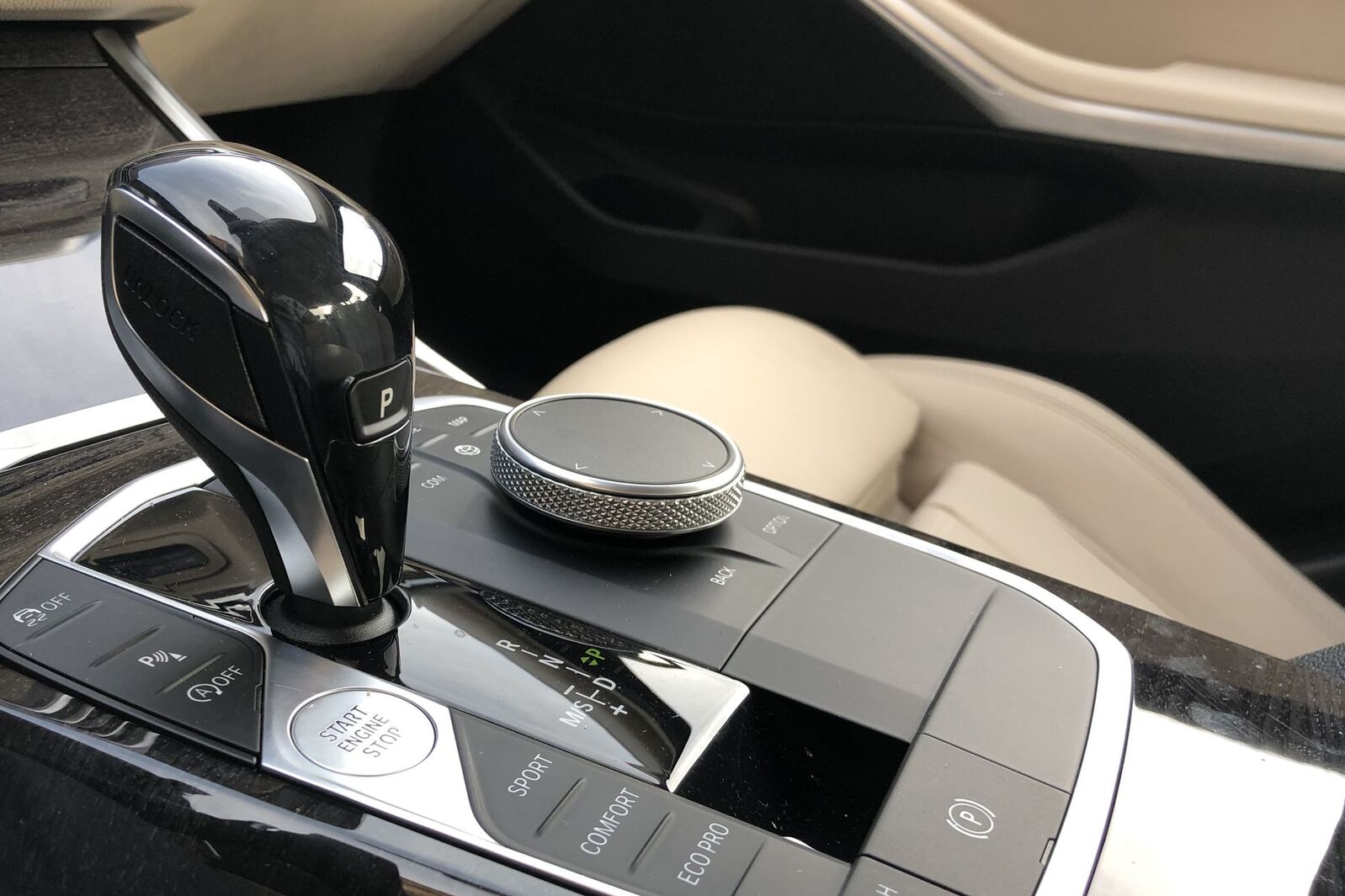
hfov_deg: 54.2
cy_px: 456
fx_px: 1307
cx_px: 566
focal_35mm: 35
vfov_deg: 37.8
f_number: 1.8
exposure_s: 1/67
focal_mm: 4
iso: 40
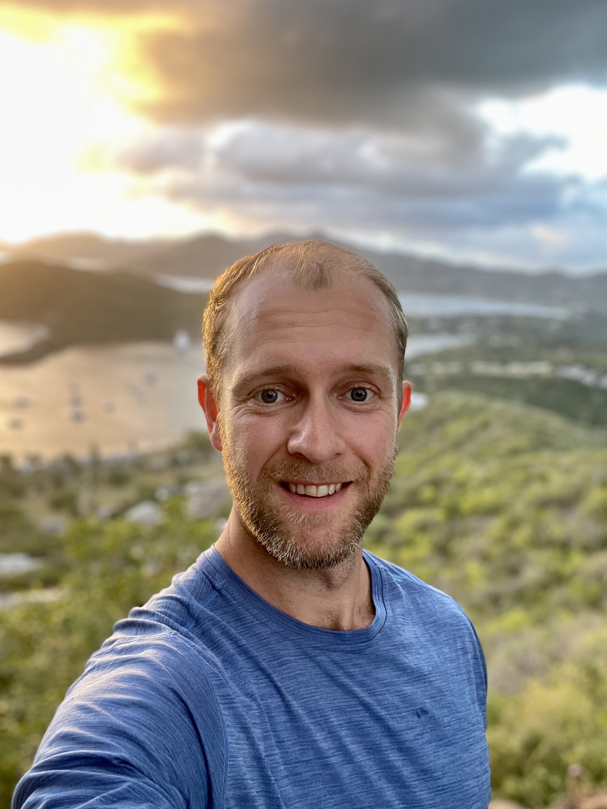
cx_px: 303
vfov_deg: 58.3
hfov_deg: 45.4
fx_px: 725
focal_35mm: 31
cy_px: 413
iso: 100
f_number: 2.2
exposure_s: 1/60
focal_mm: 2.71
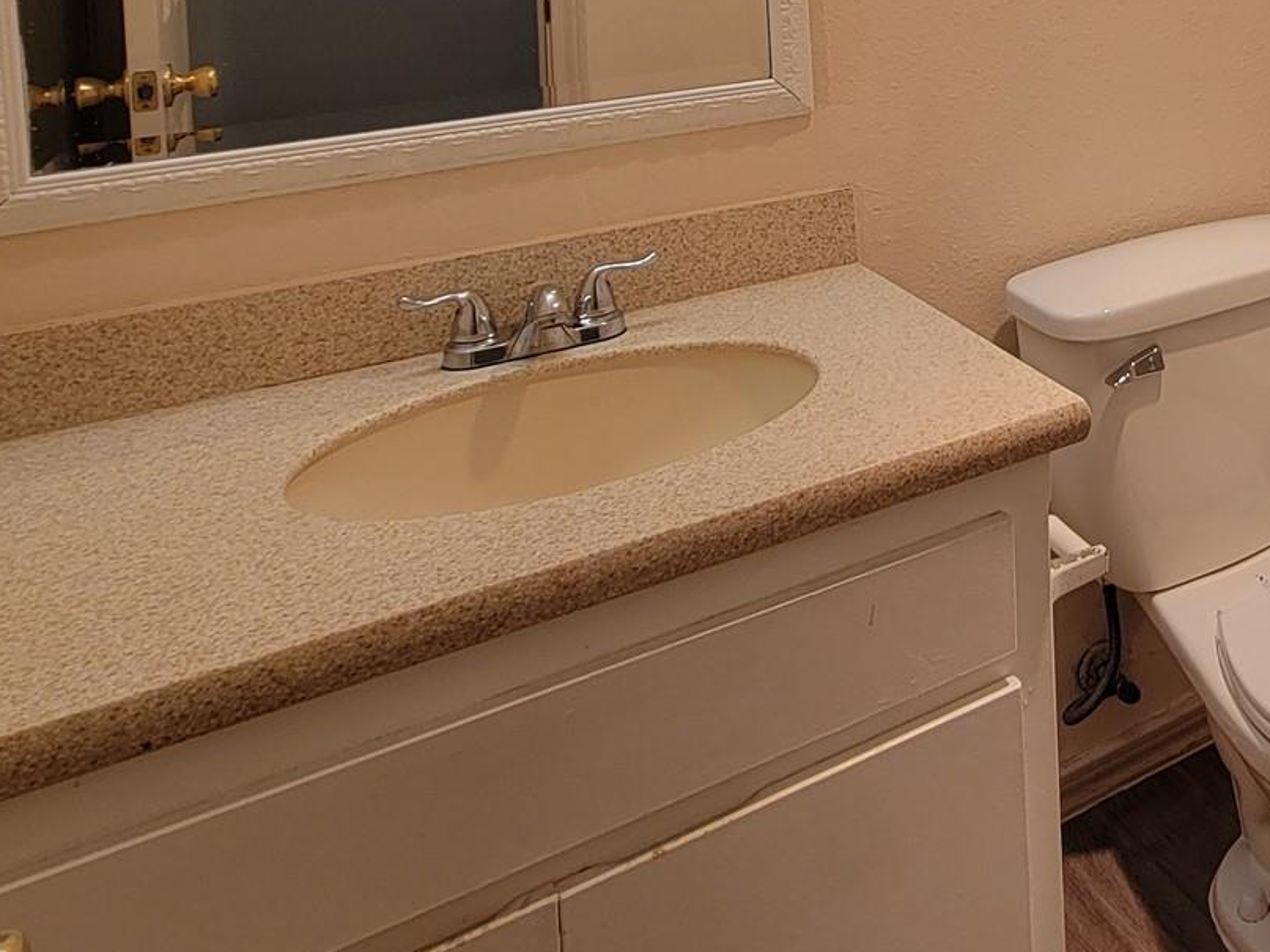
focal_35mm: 33
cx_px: 1319
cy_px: -94
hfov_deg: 45.1
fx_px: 1211
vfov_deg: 36.4
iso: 64
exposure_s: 1/60
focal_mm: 2.2
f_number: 2.2
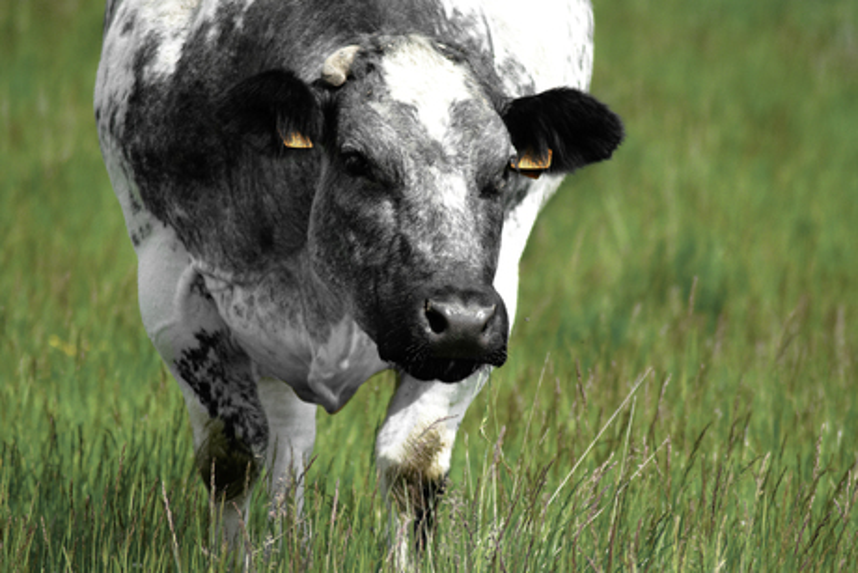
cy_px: 286
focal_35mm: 450
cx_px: 429
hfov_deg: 4.6
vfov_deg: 3.1
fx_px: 10728
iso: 320
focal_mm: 300
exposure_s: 1/2000
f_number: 5.6
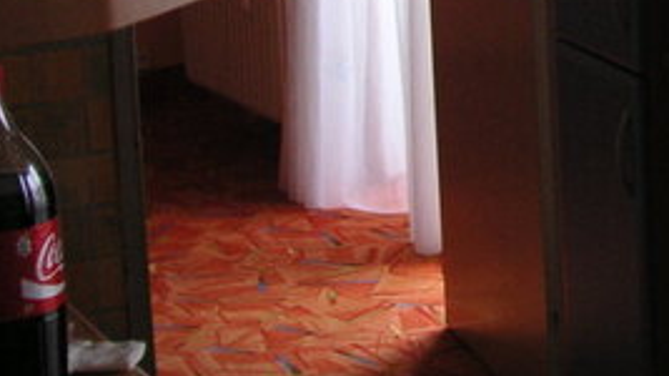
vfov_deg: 9.5
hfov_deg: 16.6
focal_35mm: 121
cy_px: -288
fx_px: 2146
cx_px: 900
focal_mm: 6.1
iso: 50
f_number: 2.8
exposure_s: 1/45
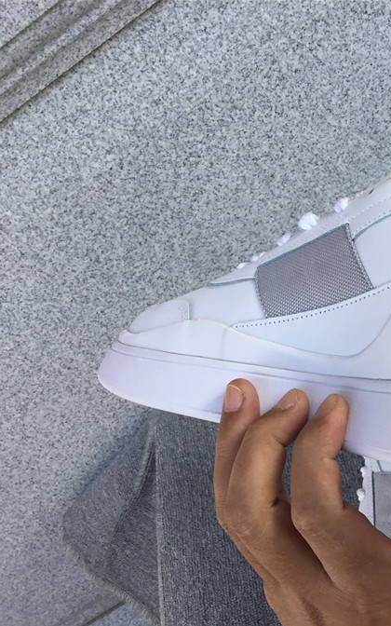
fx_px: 750
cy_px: 313
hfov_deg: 27.6
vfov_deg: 45.3
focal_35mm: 44
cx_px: 388
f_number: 2.4
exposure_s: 1/276
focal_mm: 3.3
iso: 25
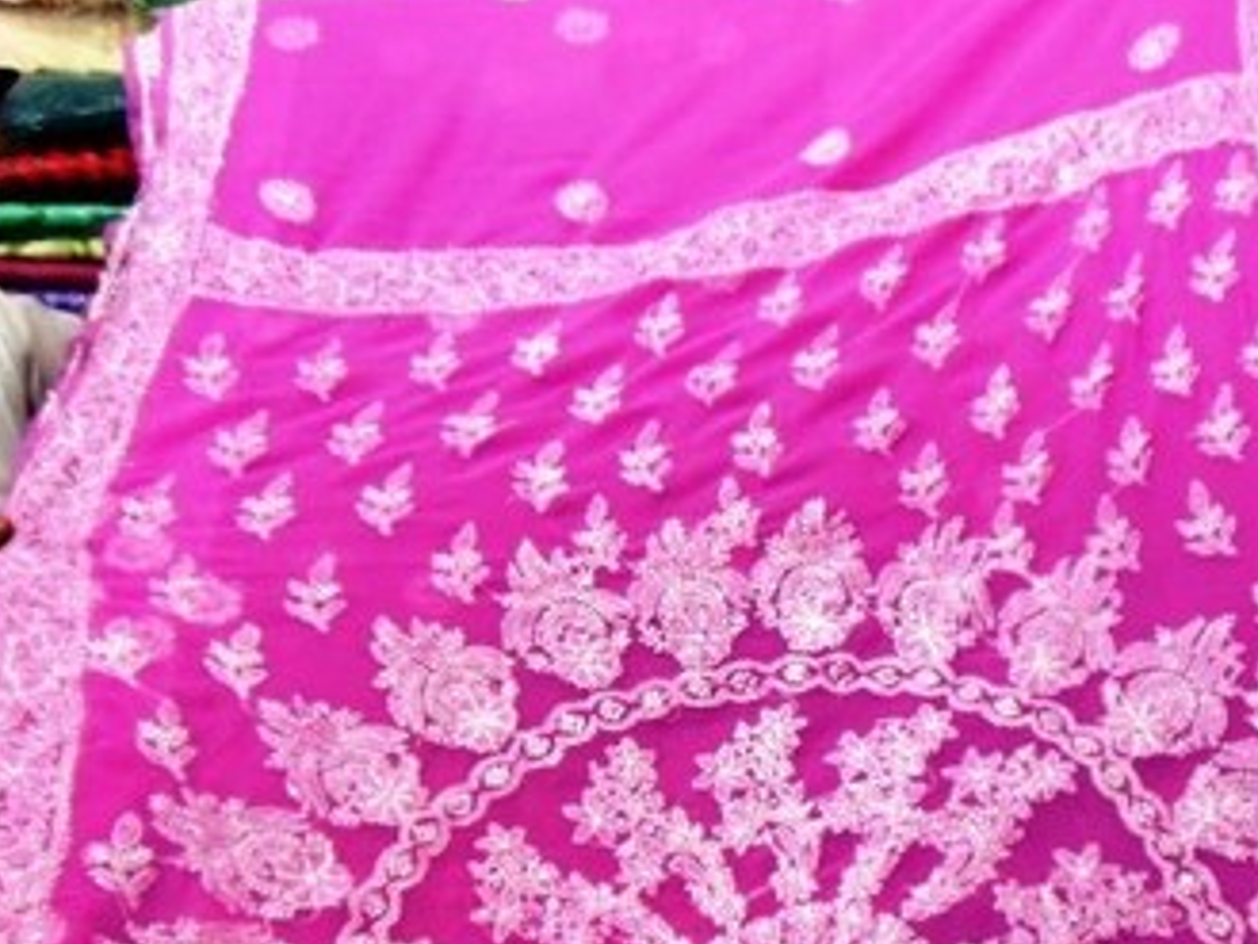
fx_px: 1381
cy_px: 682
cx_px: 692
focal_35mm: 38
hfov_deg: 48.9
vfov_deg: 37.0
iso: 160
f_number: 3.2
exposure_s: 1/30
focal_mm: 4.5
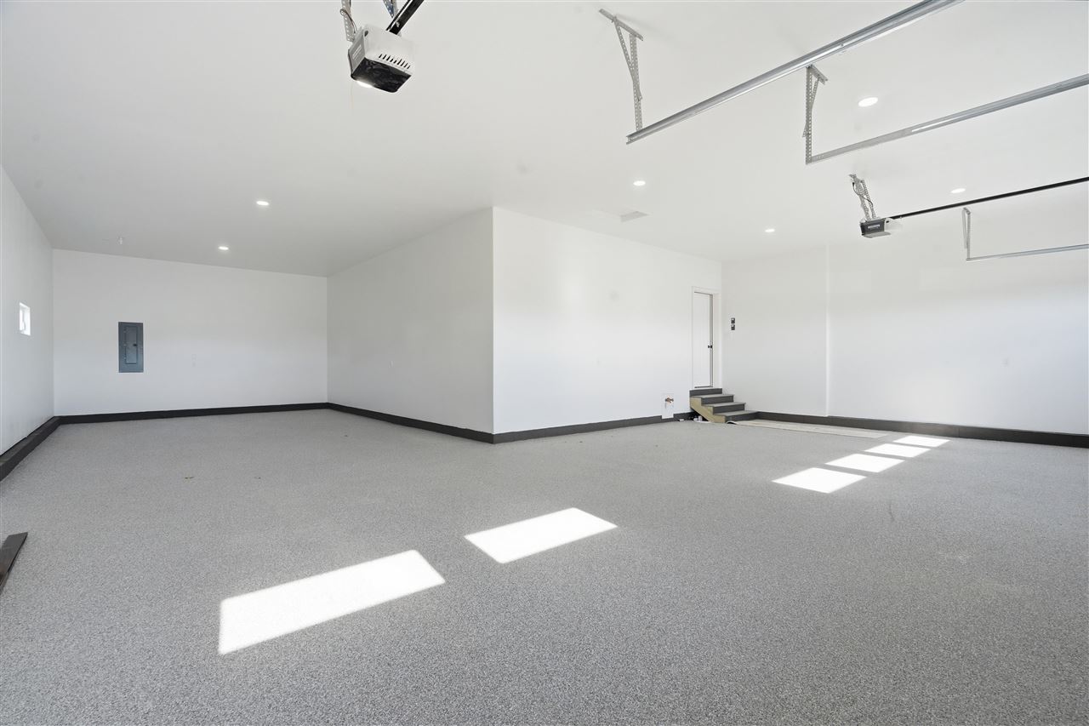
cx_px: 544
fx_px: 484
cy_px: 363
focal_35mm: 16
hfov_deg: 96.7
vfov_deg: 73.7
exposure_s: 1/200
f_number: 10
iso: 400
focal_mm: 16
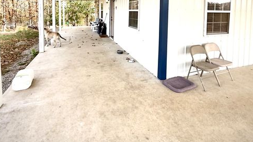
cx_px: 124
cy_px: 20
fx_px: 141
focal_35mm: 21
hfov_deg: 83.8
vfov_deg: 49.0
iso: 50
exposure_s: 1/319
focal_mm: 2.22
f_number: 2.2
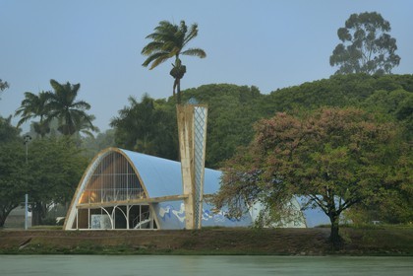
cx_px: 206
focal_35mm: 225
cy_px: 138
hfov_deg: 9.1
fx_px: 2581
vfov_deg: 6.1
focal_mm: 150
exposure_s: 1/50
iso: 100
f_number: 2.8
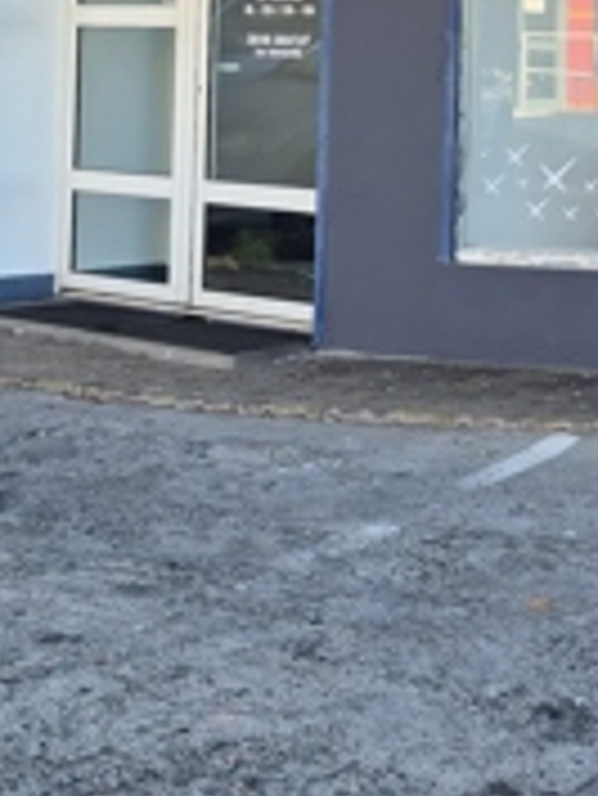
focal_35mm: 78
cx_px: 634
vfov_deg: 24.3
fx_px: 1794
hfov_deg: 18.3
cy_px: 72
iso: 25
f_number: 1.8
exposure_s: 1/193
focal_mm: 5.4
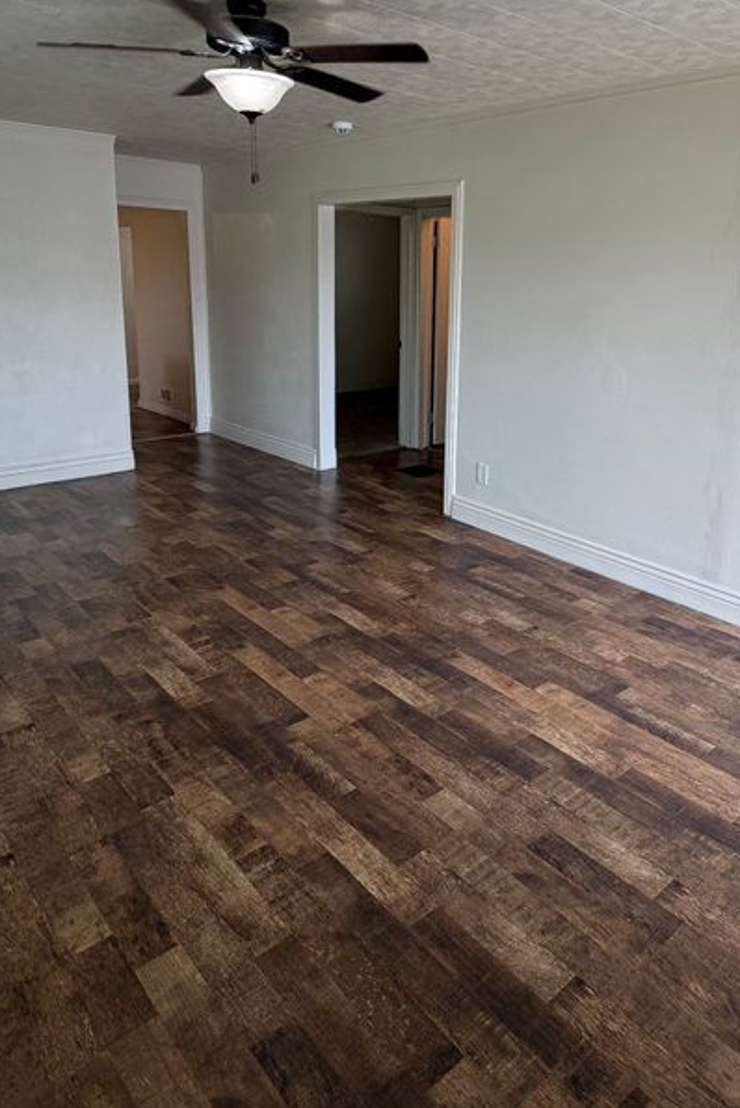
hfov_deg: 50.6
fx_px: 770
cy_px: 433
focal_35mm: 25
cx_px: 480
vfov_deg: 70.6
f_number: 2.2
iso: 200
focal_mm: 2.22
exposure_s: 1/120
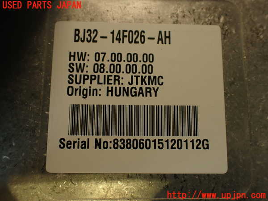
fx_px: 248
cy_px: 100
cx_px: 134
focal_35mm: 32
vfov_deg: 44.2
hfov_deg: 56.8
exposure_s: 1/60
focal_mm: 5.79
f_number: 2.4
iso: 125
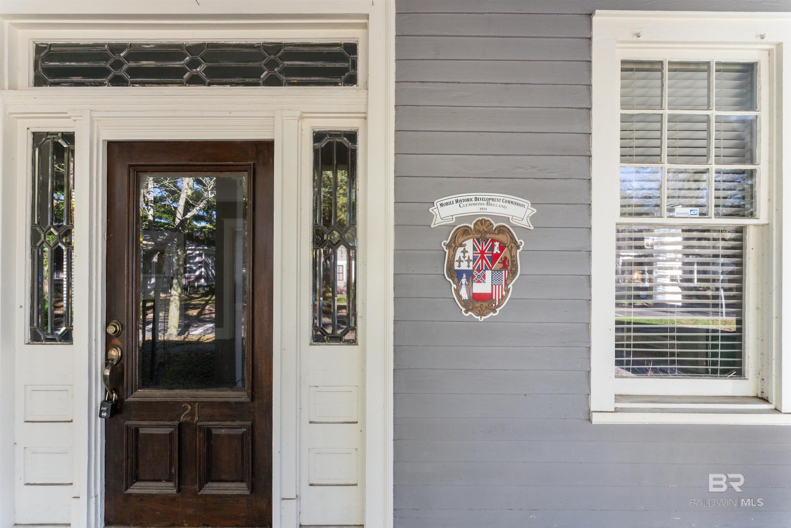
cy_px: 264
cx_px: 396
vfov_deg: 78.9
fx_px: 321
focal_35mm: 15
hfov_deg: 101.9
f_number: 7.1
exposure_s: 1/60
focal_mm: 14.6
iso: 400
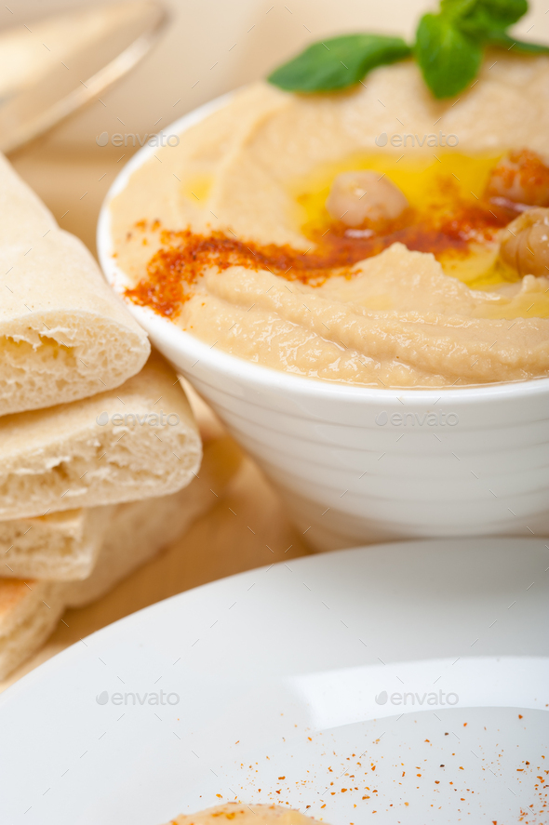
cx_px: 274
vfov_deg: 19.5
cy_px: 412
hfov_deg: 13.0
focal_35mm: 105
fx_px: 2405
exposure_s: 1/200
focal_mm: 105
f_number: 11
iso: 200
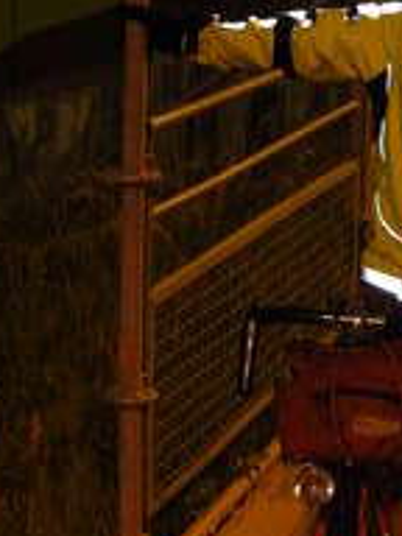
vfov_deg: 16.4
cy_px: 98
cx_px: 452
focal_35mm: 119
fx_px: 1843
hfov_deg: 12.2
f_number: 2.9
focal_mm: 6.3
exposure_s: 1/5.3
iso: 200
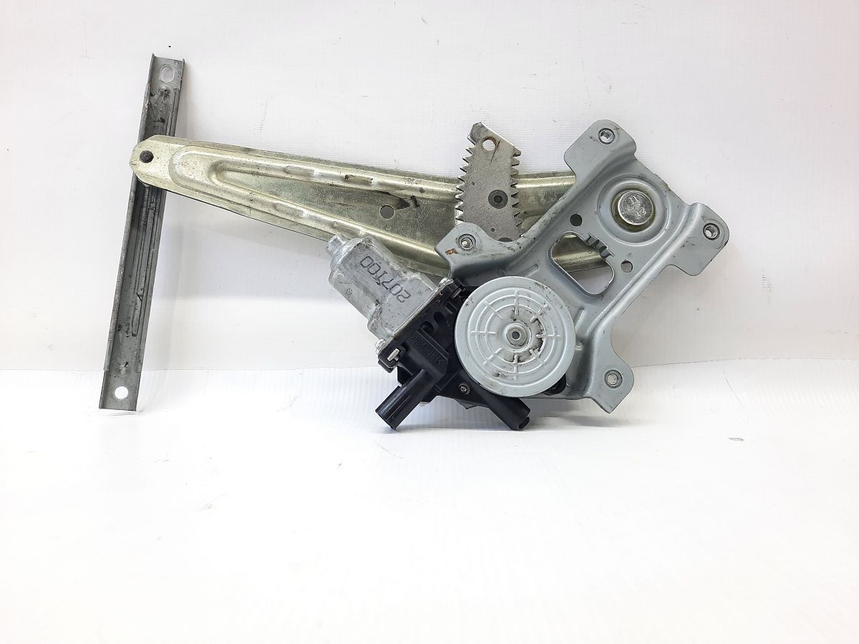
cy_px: 322
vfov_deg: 54.9
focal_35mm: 25
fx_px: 620
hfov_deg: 69.4
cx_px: 430
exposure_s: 1/50
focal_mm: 4.6
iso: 80
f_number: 2
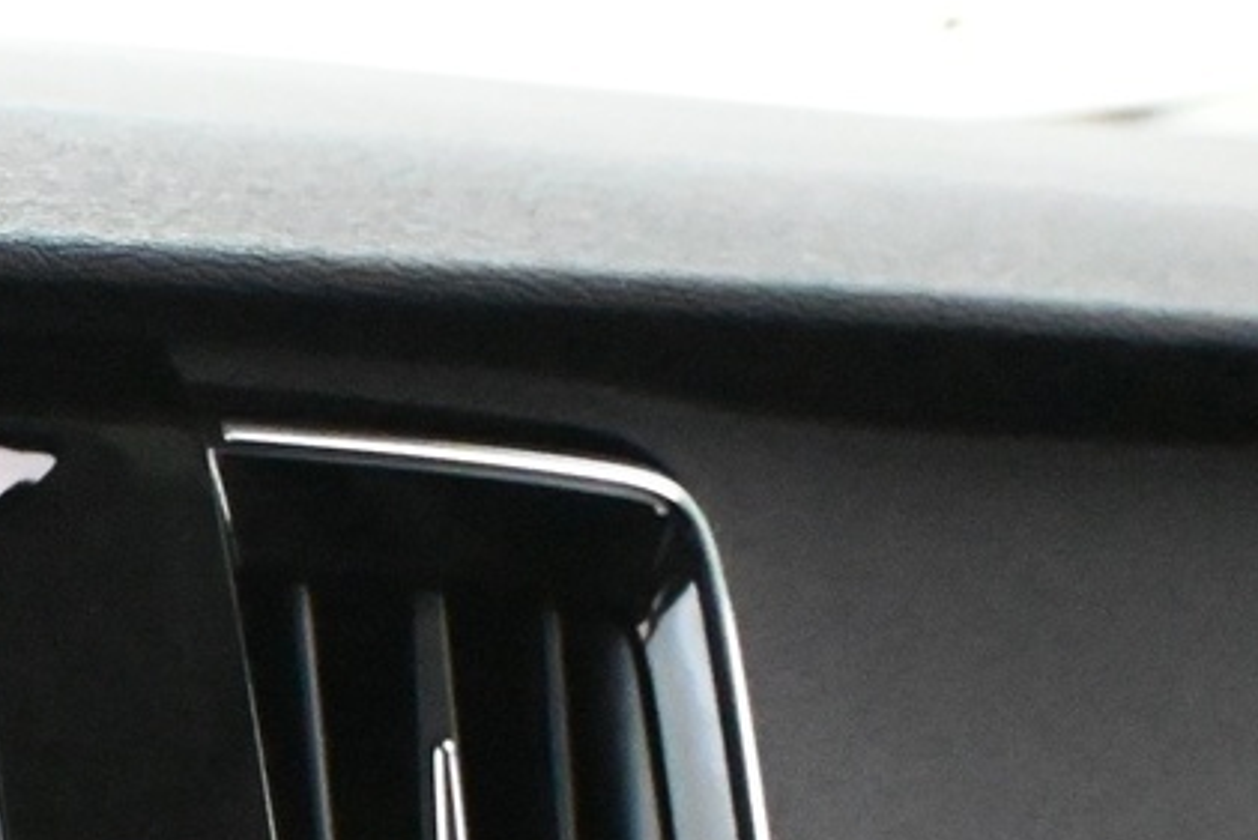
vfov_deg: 8.6
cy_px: 1537
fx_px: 5344
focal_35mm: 153
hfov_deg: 12.6
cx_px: -777
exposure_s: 1/60
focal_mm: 26.5
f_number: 4.5
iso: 11400
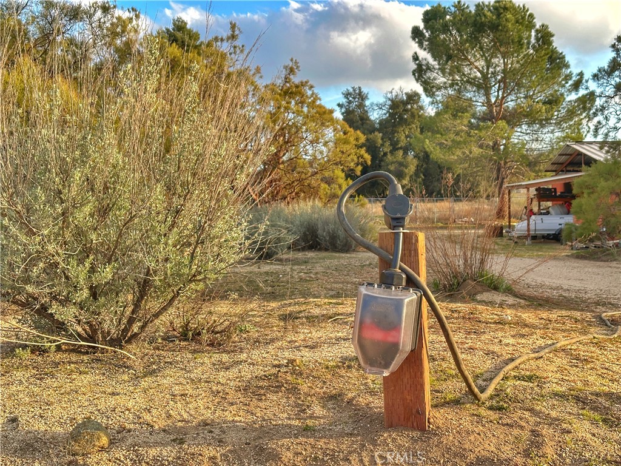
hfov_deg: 39.7
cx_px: 310
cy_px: 233
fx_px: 861
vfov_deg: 30.3
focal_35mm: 48
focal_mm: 6.86
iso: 64
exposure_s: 1/773
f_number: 1.78
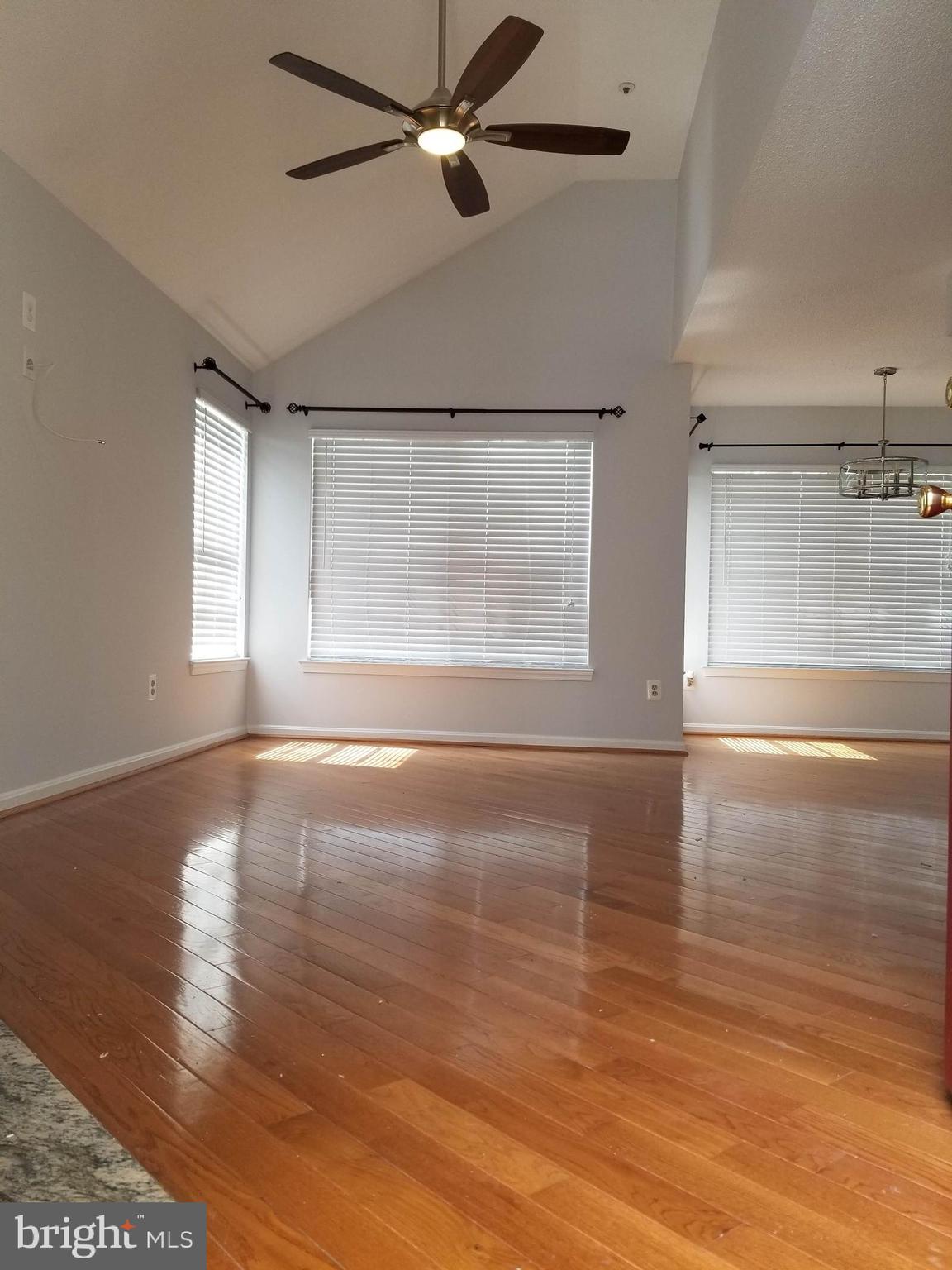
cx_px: 476
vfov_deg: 67.3
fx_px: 953
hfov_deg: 53.1
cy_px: 635
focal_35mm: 26
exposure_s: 1/120
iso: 80
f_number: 1.7
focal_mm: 4.3
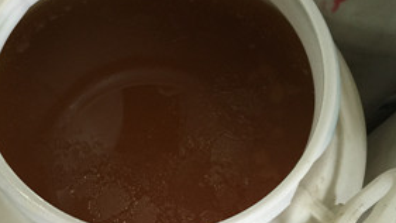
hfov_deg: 45.0
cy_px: 148
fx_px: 472
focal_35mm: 45
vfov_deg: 26.4
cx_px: 142
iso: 100
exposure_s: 1/10
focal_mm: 4.15
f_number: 2.2
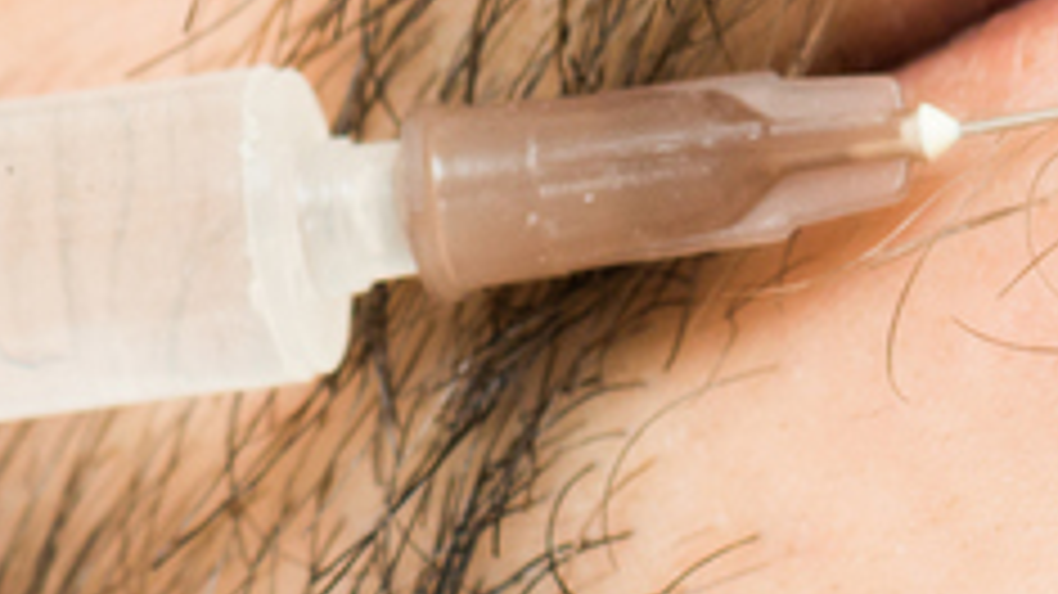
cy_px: 610
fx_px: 16434
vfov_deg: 2.1
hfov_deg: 3.7
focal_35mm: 586
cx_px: 1283
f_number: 6.3
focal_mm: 105
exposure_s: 1/125
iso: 400
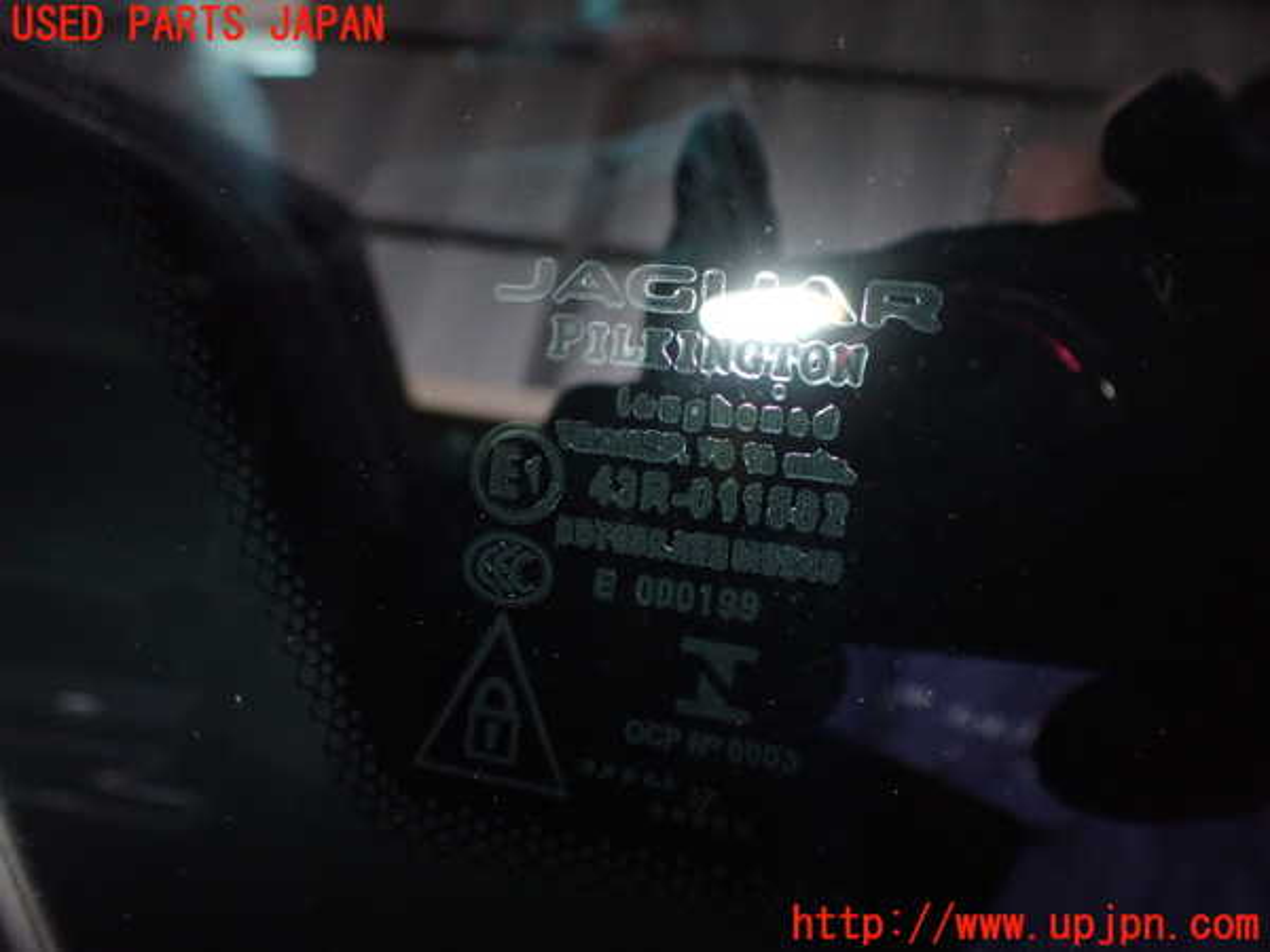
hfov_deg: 60.0
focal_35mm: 30
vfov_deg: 46.8
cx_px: 635
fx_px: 1101
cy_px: 476
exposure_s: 1/30
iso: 800
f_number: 6.3
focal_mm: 5.4
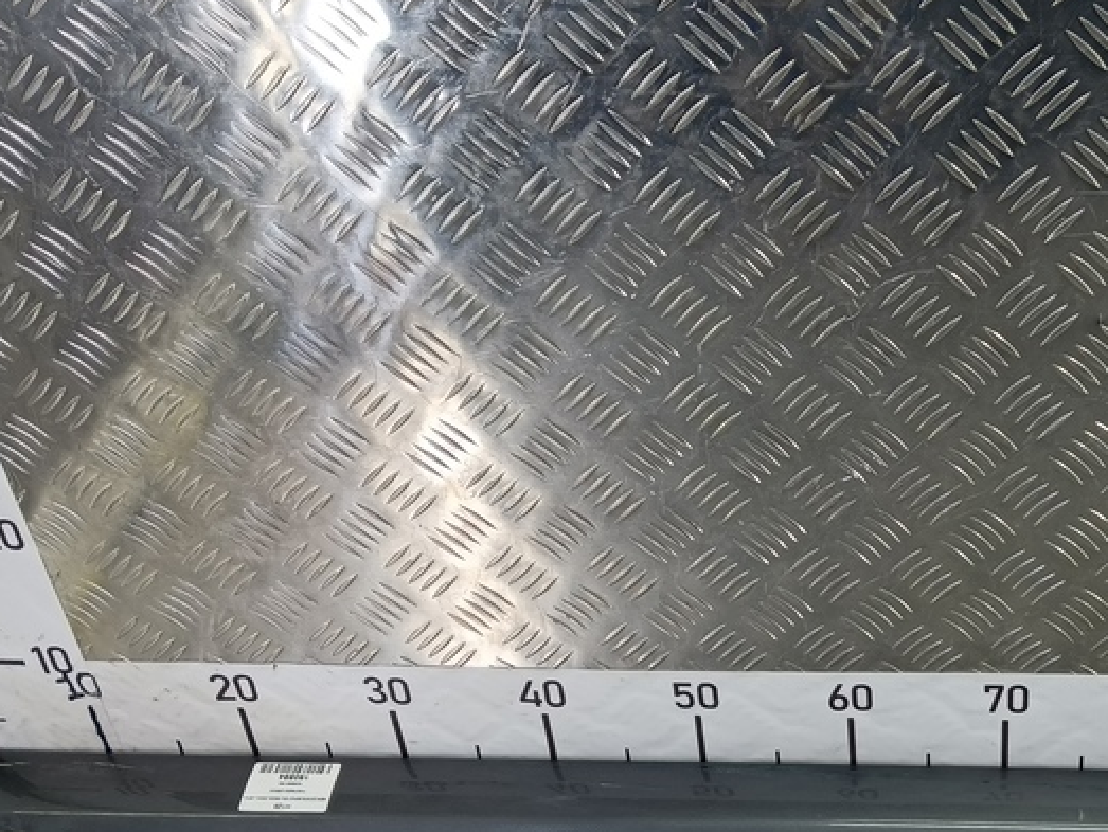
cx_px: 875
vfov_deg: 31.5
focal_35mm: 45
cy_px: 654
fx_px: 1441
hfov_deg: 40.4
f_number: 1.6
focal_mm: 4.11
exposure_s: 1/50
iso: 100
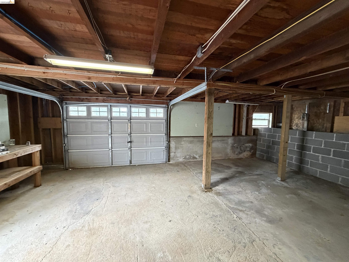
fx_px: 141
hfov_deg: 102.1
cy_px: 131
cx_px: 174
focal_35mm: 14
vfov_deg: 85.7
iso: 500
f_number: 2.2
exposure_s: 1/60
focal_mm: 2.22
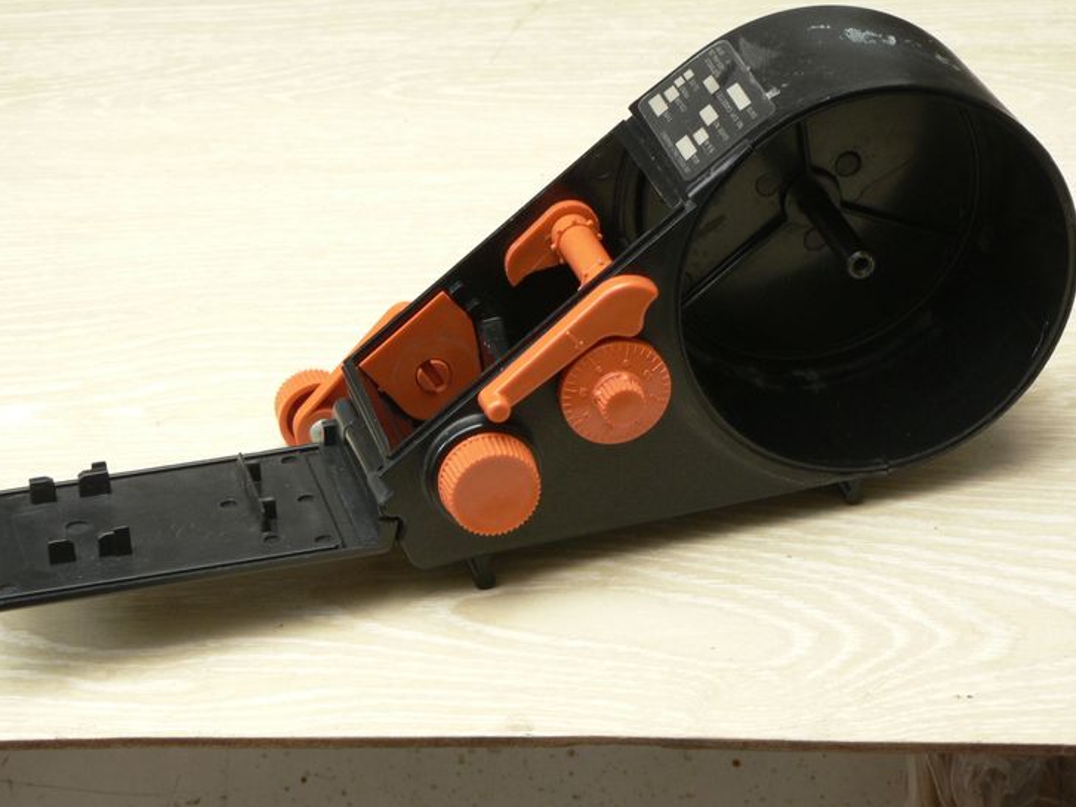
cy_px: 389
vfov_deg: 10.4
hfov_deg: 13.8
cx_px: 496
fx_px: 4444
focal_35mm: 143
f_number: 3.2
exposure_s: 1/50
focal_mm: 21.6
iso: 100
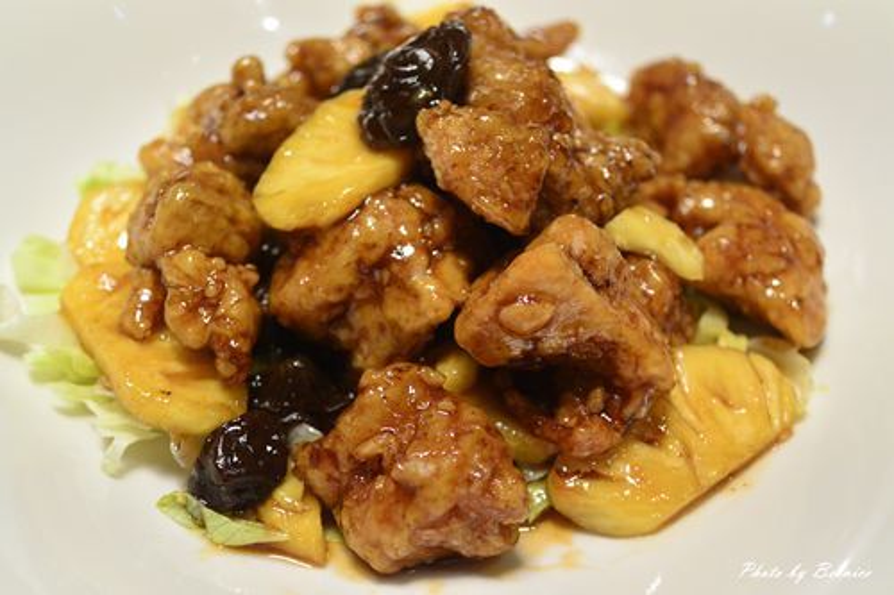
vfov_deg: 27.5
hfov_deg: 40.4
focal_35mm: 49
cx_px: 447
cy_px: 298
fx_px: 1216
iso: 400
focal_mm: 18.5
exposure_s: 1/250
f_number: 2
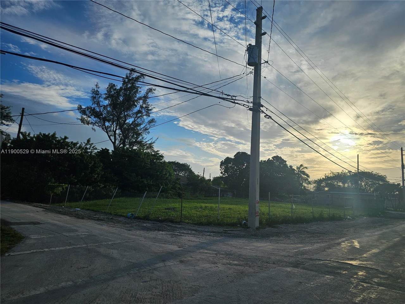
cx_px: 202
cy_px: 152
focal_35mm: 23
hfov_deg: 73.9
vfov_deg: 58.9
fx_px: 269
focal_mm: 6.3
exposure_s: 1/1732
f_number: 1.7
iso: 10
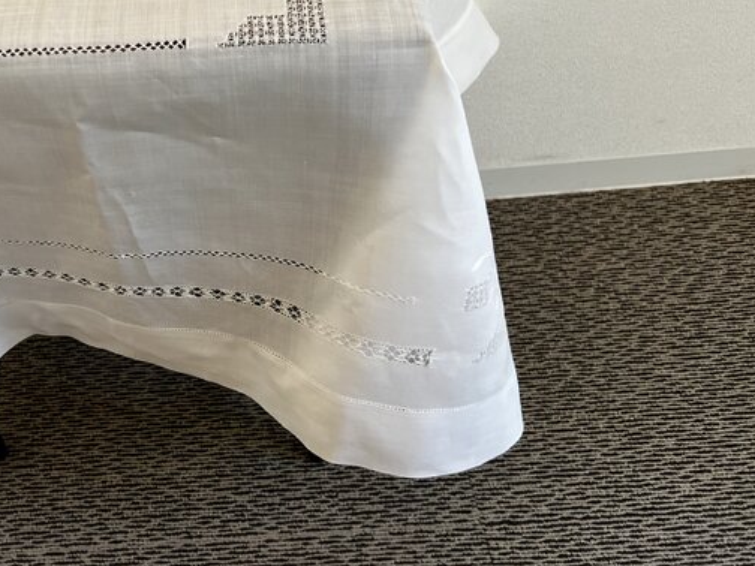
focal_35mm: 44
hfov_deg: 41.1
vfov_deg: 32.4
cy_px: 165
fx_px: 960
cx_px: 152
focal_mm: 5.7
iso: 100
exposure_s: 1/100
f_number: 1.5
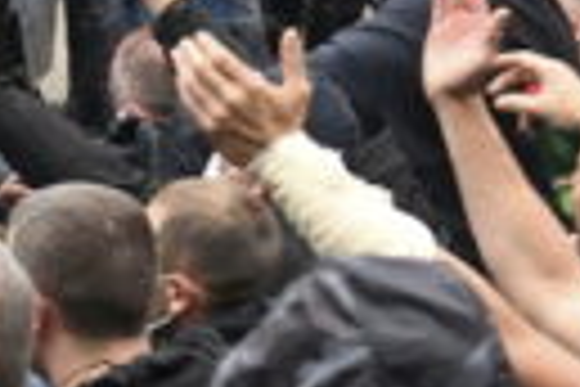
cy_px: 101
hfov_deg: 7.9
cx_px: -580
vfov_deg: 5.5
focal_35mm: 249
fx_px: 4011
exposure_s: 1/320
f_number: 4.5
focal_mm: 50
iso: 800
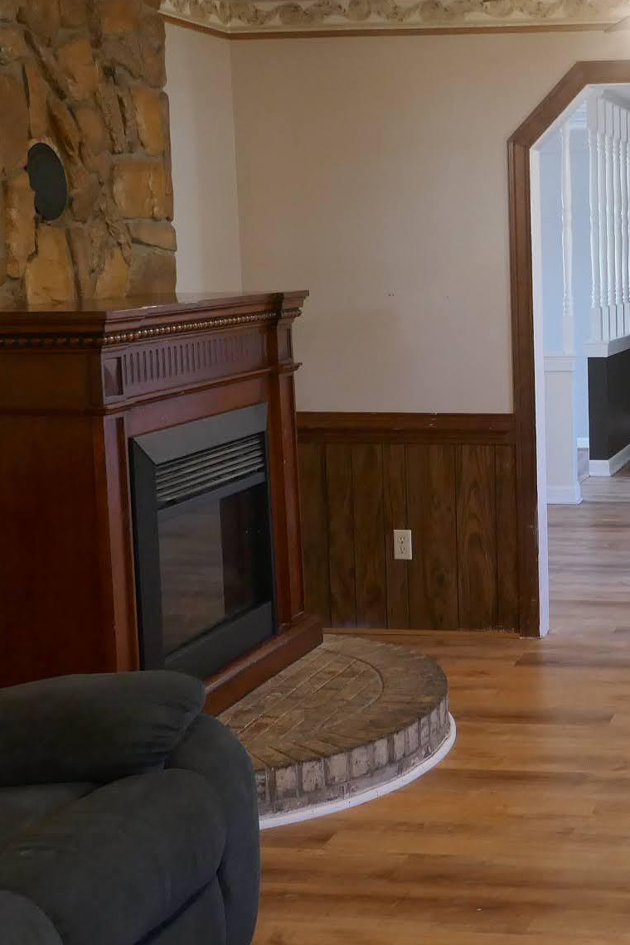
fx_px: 1575
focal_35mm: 60
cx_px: 656
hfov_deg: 21.7
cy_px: 468
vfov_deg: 33.4
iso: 500
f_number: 2.8
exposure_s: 1/60
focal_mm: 9.1
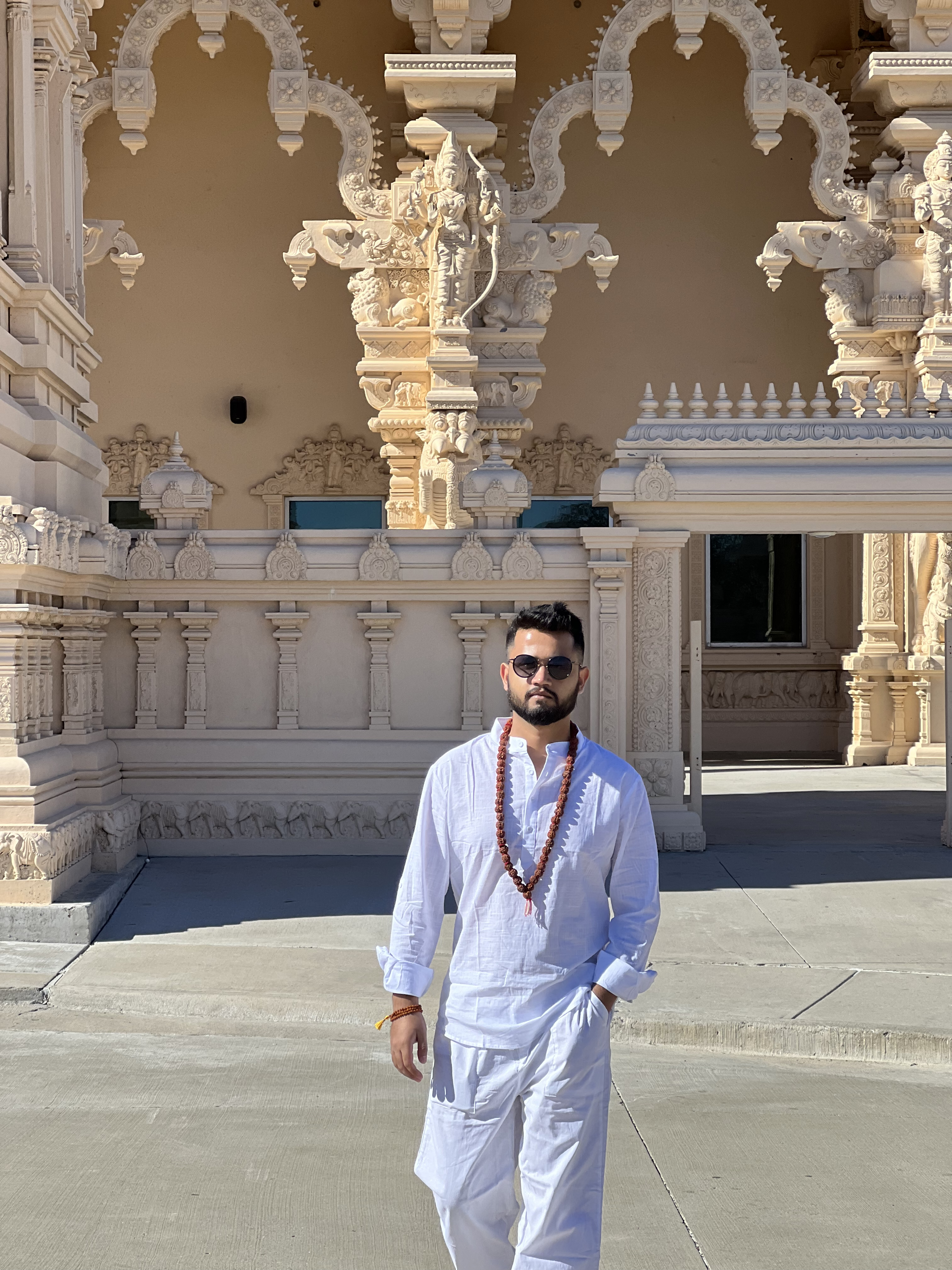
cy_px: 635
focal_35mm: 77
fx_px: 2824
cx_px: 476
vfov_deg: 25.3
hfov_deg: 19.1
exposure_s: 1/769
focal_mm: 9
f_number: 2.8
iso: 32
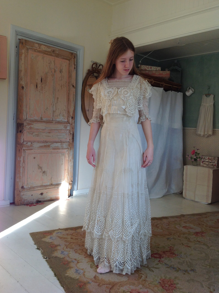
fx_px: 296
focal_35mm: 35
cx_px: 110
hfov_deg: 40.6
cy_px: 146
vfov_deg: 52.7
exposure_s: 1/120
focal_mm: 4.28
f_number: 2.4
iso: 50
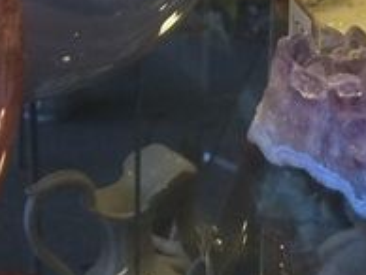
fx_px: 1471
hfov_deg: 14.1
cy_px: -268
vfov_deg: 9.9
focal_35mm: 139
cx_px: 298
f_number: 2.2
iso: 100
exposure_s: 1/30
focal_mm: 4.12
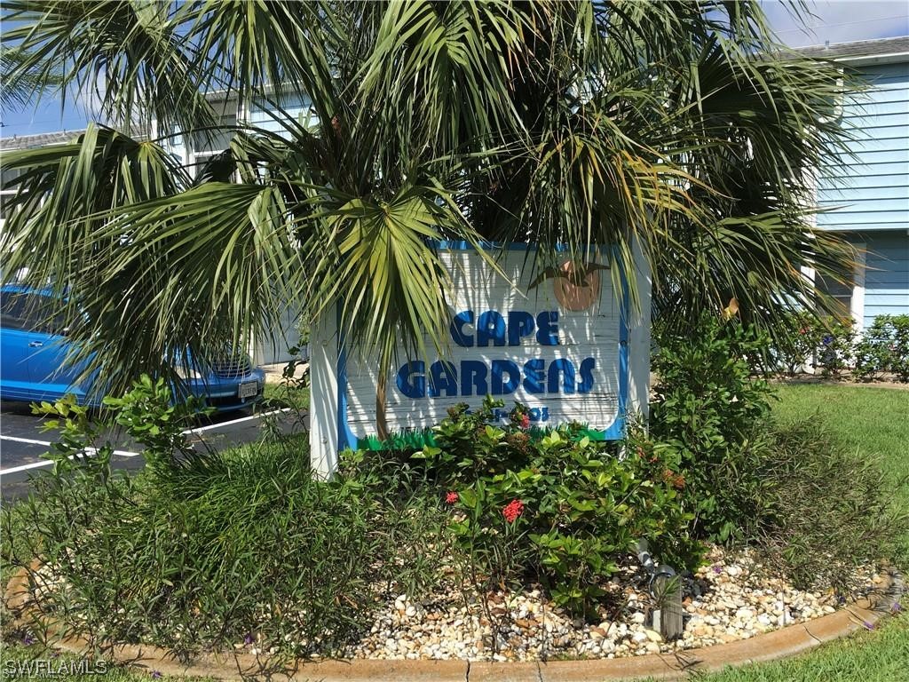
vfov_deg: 48.2
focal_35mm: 29
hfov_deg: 61.7
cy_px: 341
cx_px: 454
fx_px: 762
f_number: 2.2
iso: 25
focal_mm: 4.15
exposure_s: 1/1538
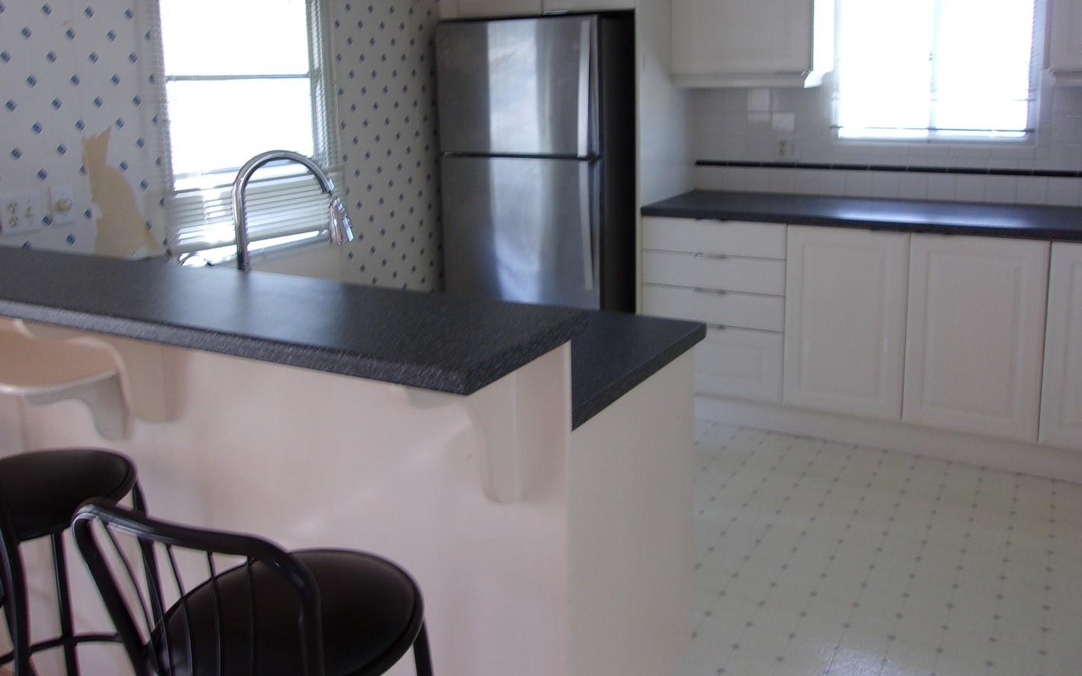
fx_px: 944
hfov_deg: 59.6
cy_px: 228
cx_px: 565
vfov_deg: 39.0
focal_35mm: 32
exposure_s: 1/34
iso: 86
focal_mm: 4.9
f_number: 3
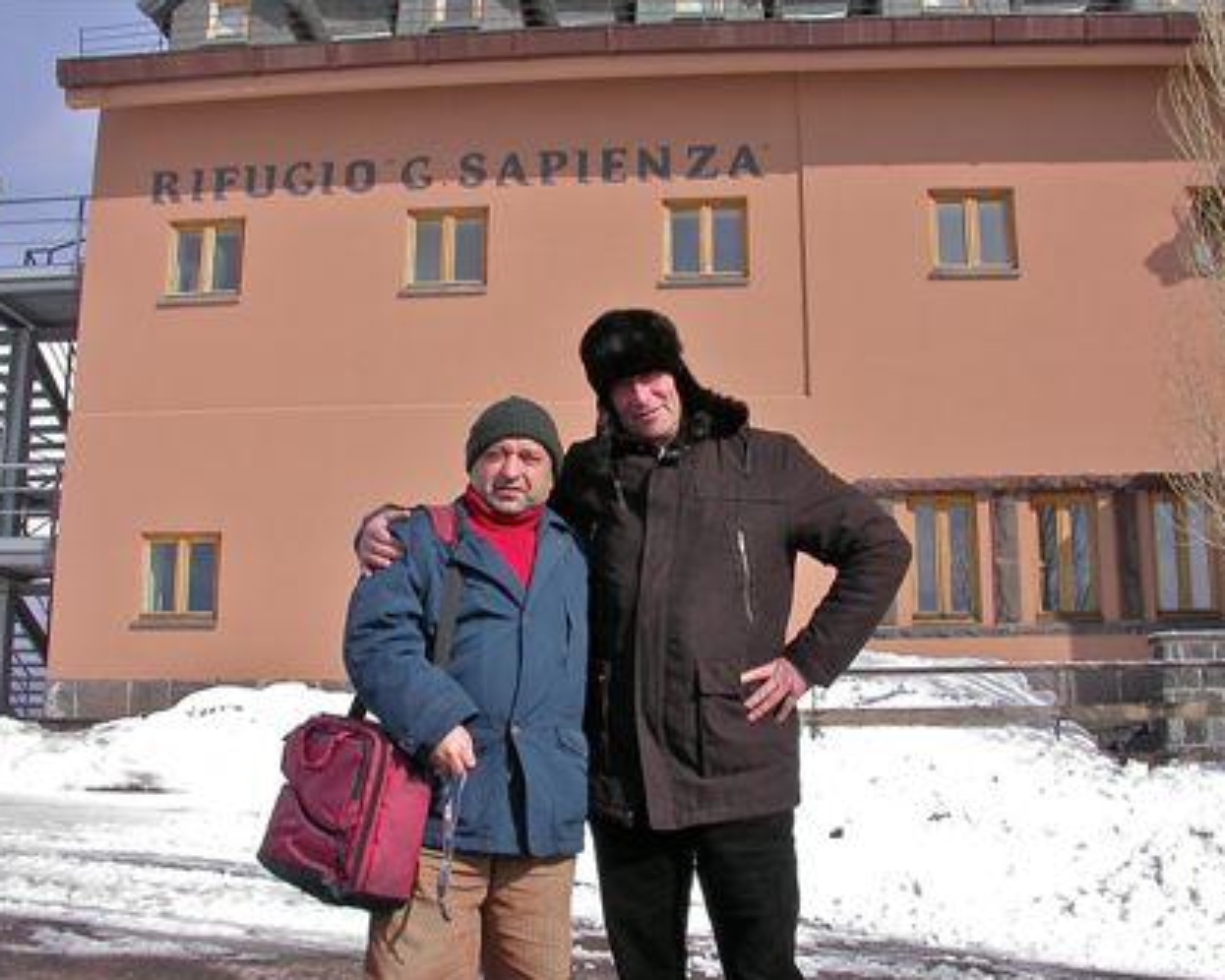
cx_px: 629
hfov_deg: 45.8
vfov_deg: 37.3
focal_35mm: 40
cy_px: 493
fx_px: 1450
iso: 100
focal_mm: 7.85
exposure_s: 1/357
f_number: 7.5
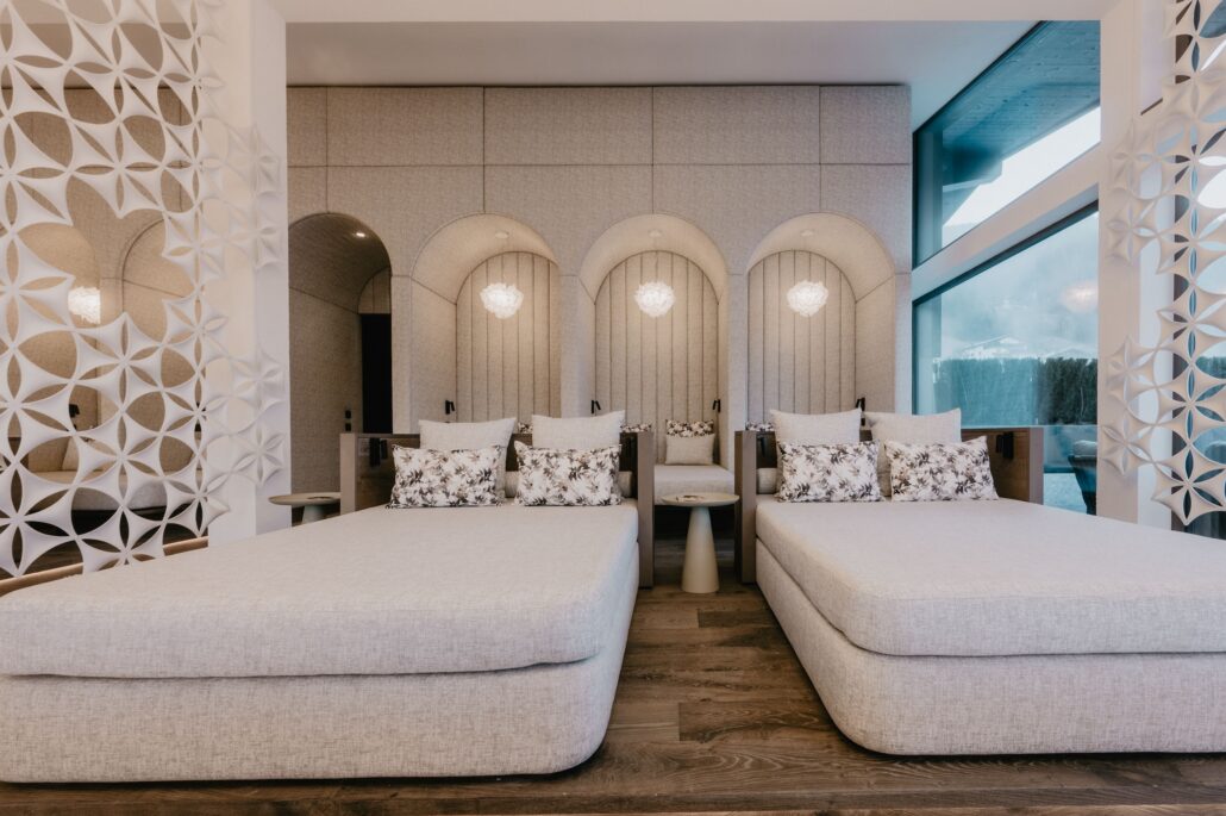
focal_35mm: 14
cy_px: 408
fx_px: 476
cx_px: 613
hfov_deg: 104.3
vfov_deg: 81.1
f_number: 11
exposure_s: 1/50
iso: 160
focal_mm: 14
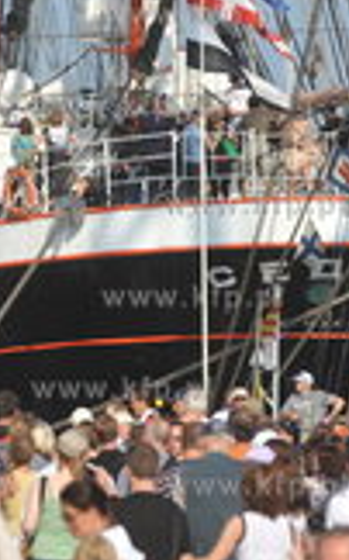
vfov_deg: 4.2
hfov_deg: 2.6
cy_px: 249
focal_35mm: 504
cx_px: 48
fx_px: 7684
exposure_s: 1/1250
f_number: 8
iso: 400
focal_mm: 200
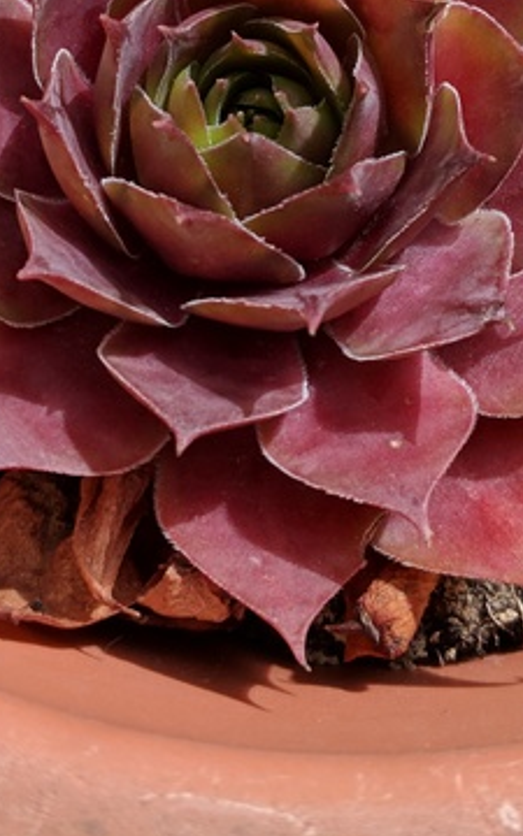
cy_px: 185
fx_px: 1551
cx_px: 291
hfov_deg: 19.1
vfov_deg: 29.6
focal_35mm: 68
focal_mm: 4.44
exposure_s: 1/1376
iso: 51
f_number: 1.8
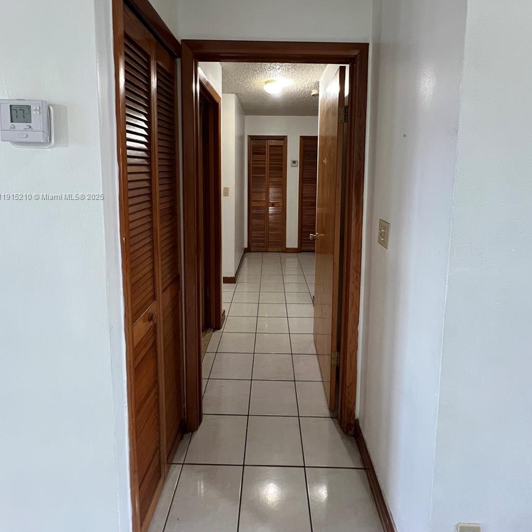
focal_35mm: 16
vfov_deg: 85.6
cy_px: 197
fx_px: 278
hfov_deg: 87.4
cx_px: 268
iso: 500
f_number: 1.8
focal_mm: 1.57
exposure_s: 1/60
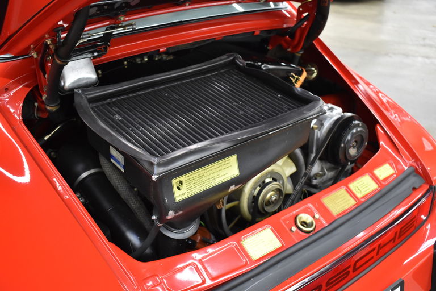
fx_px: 490
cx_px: 218
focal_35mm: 40
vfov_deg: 33.0
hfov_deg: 47.9
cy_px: 146
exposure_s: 1/40
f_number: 4
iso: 1250
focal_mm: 27
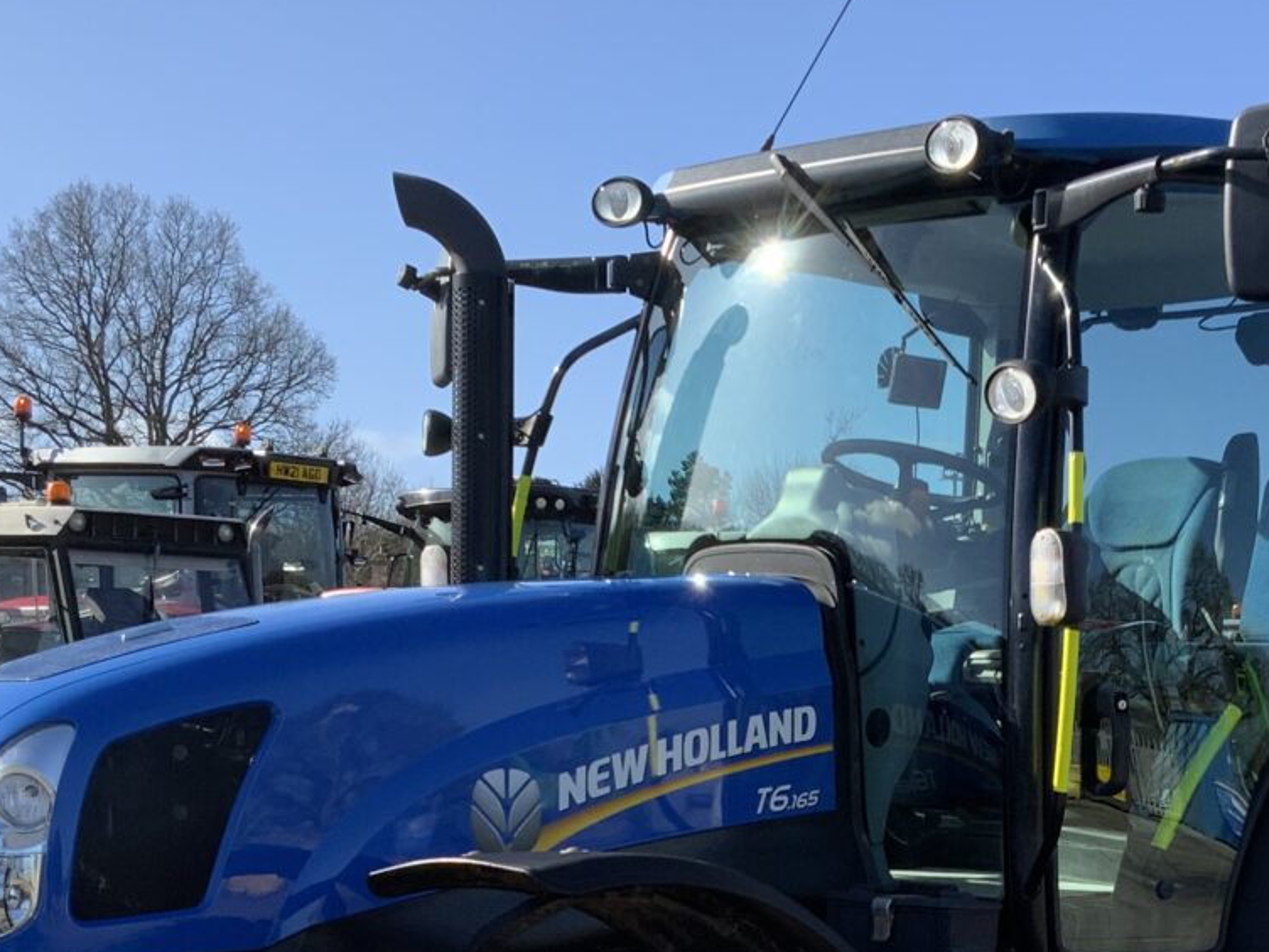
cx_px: 894
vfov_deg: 19.4
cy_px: 933
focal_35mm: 74
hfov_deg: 26.1
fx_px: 2713
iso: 16
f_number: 1.8
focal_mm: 3
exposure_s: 1/1250
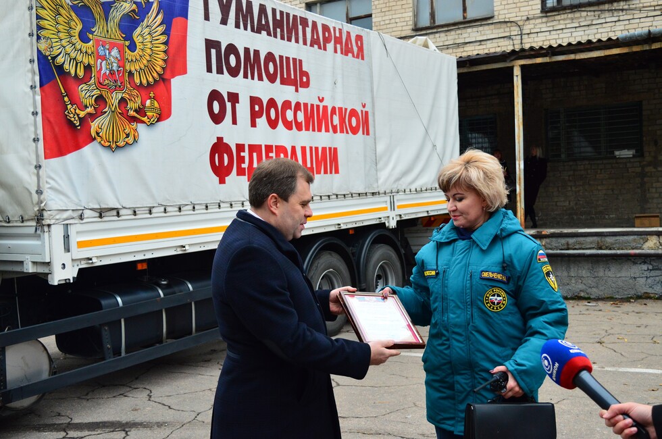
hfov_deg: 51.4
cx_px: 331
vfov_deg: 35.4
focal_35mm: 38
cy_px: 220
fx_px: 688
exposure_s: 1/250
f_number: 4.5
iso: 800
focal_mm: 25
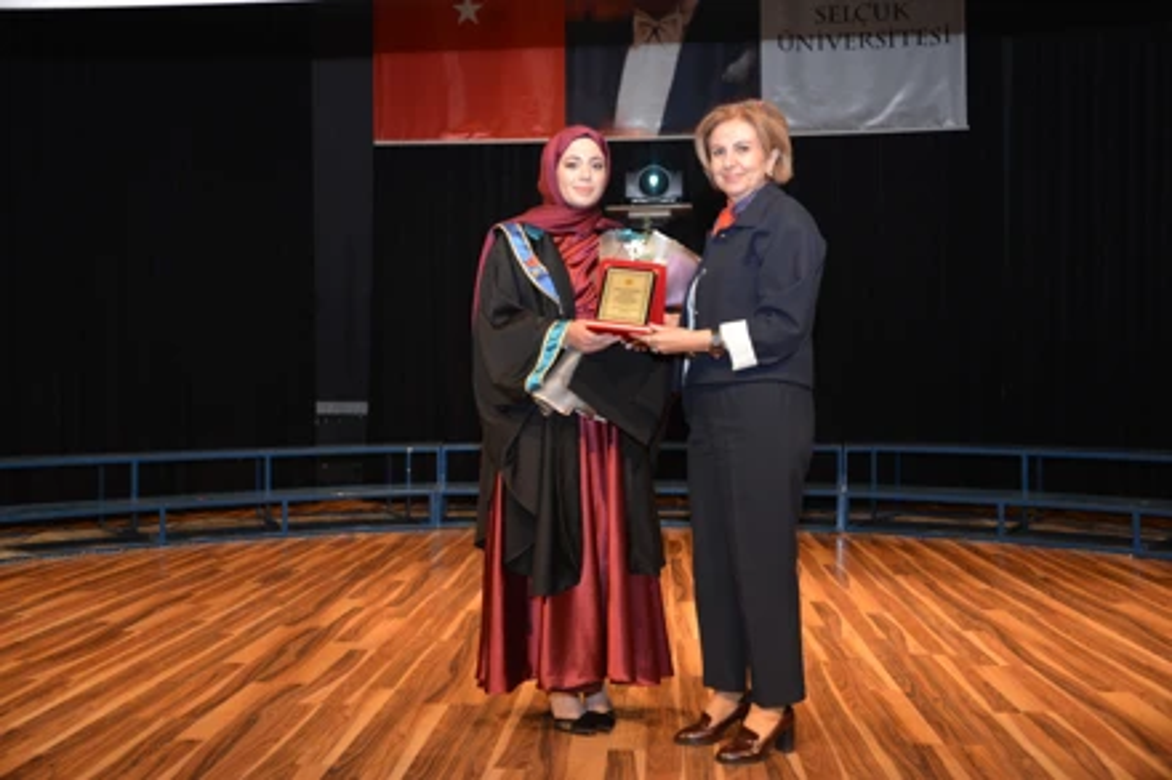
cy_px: 390
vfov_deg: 37.8
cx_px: 586
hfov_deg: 54.5
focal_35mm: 35
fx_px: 1139
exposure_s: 1/60
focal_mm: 35
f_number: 4
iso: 500
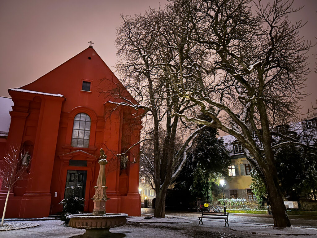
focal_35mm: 26
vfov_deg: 53.1
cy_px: 119
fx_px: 238
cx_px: 158
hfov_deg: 67.3
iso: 1000
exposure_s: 1/5
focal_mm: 5.7
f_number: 1.5
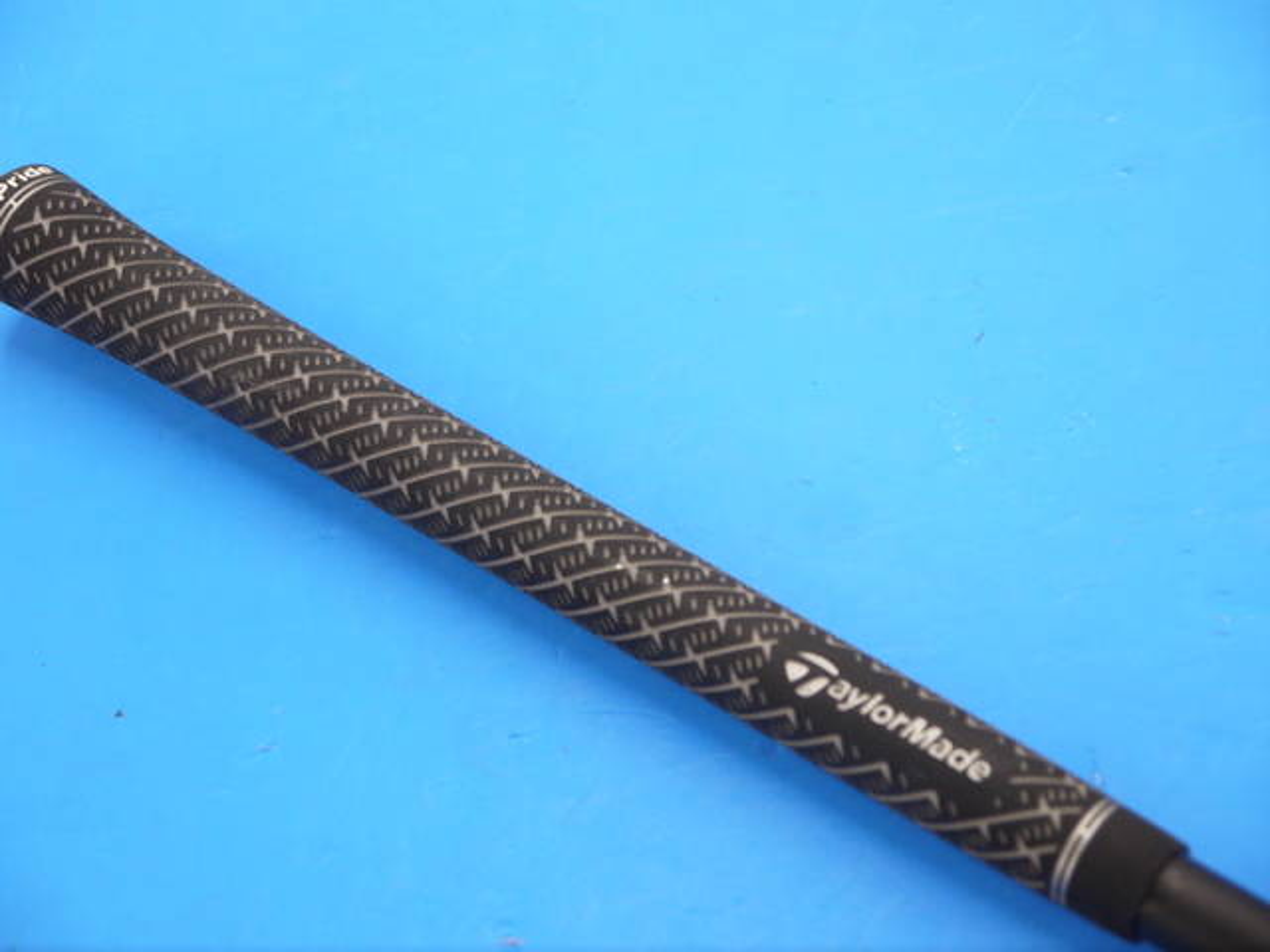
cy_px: 476
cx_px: 635
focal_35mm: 84
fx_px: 3082
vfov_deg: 17.6
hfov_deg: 23.3
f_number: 5.6
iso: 640
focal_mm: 42
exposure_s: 1/80
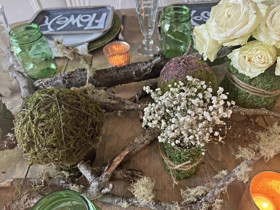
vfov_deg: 53.1
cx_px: 140
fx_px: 210
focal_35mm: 26
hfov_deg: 67.3
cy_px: 105
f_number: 1.5
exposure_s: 1/40
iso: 500
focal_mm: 5.7
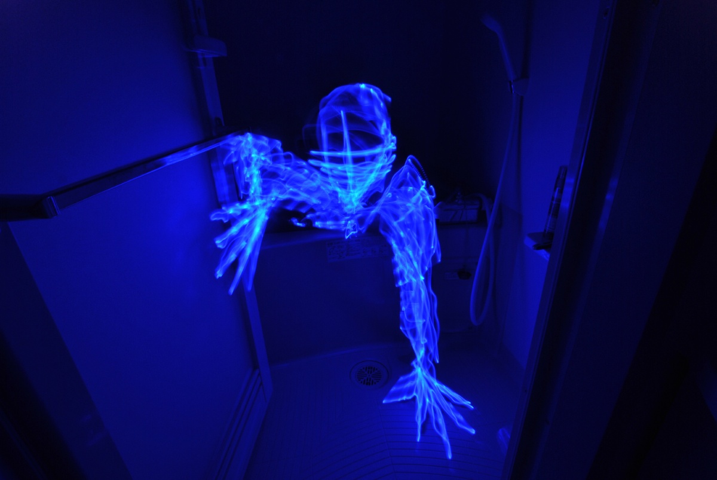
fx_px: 329
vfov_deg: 72.2
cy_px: 240
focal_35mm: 16
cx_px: 358
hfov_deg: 94.9
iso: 100
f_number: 20
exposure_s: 113
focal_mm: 11
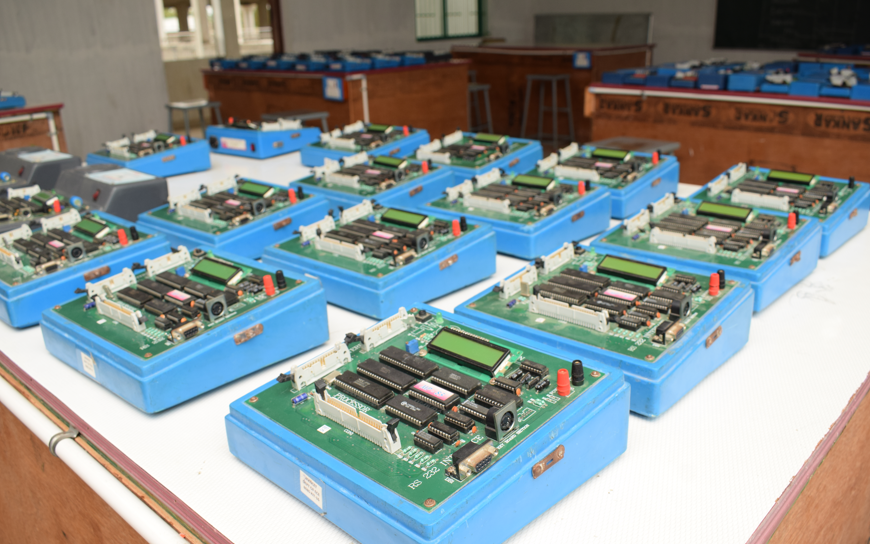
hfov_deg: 61.2
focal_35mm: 31
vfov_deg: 40.6
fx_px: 735
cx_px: 440
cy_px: 293
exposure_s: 1/125
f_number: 7.1
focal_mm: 20
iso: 320
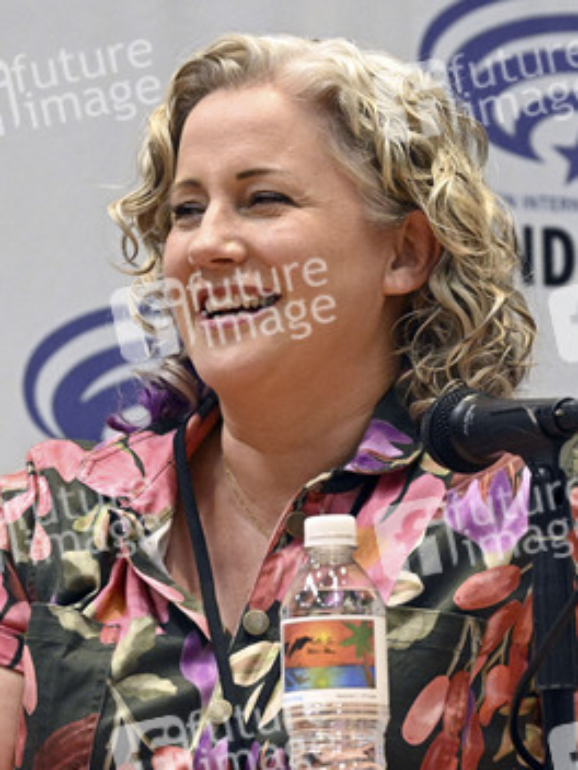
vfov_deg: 15.1
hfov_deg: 11.3
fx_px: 2916
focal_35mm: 131
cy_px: 420
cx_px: 288
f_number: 5.6
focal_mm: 120
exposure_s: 1/80
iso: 6400
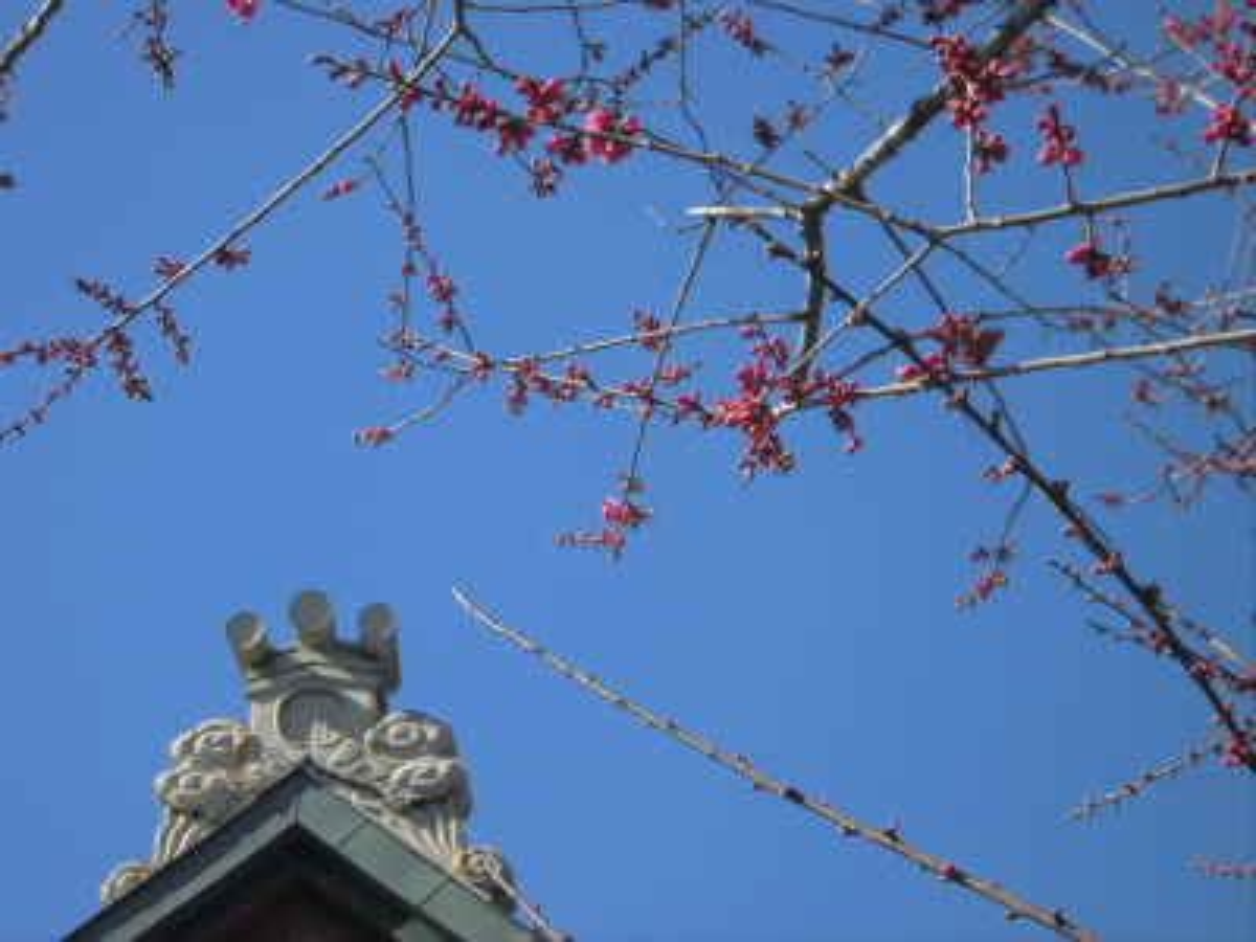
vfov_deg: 13.8
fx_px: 3882
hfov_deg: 18.4
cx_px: 628
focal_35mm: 107
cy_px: 471
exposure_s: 1/250
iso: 100
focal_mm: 19.2
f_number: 5.1
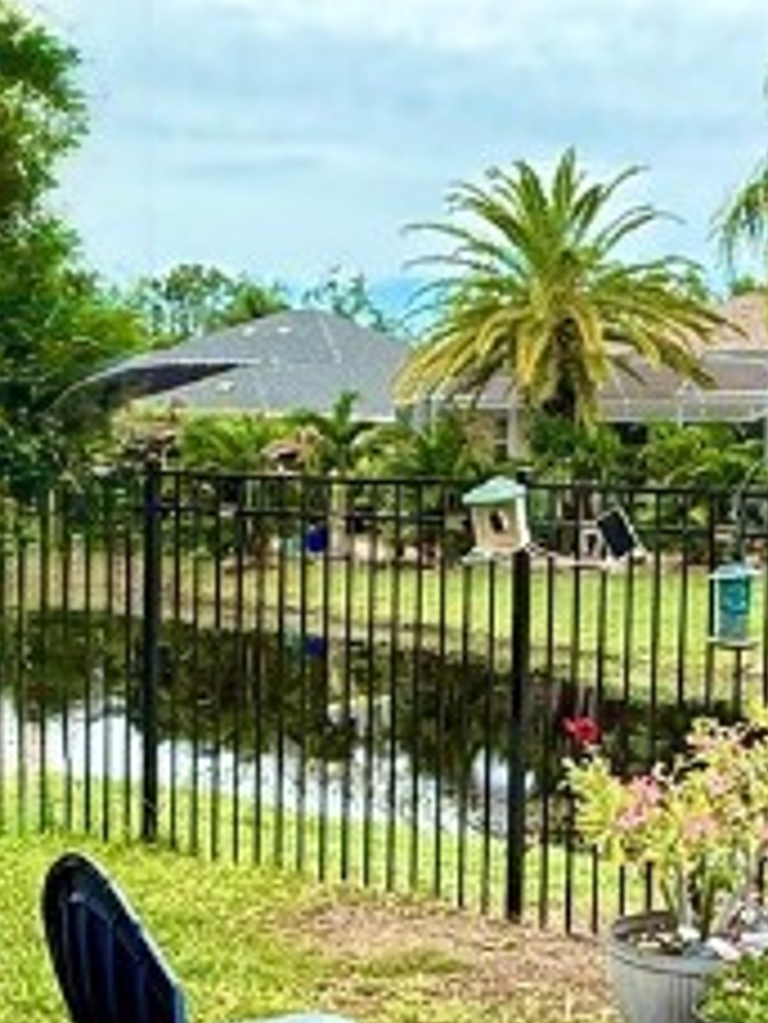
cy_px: 538
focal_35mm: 63
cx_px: 656
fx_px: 1864
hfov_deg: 22.8
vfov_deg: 30.7
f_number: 2.2
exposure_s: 1/424
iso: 64
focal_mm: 2.22
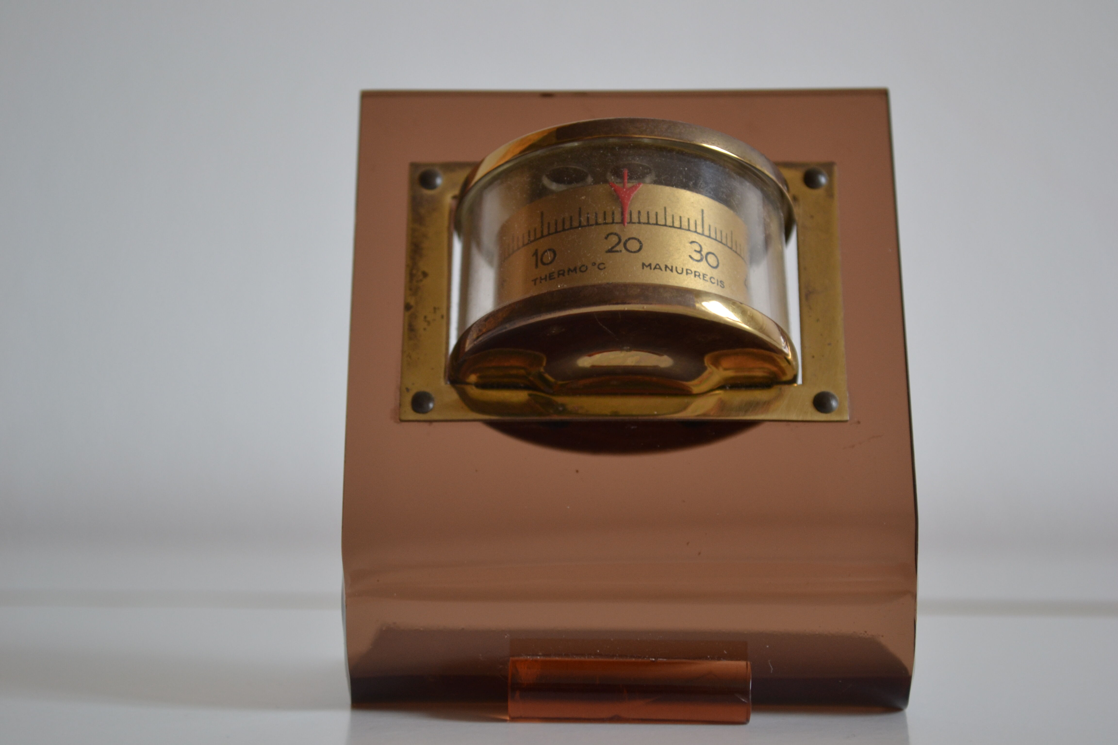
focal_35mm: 78
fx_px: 2422
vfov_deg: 17.5
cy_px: 372
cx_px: 559
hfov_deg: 26.0
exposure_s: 1/40
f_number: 5.6
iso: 400
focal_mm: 52
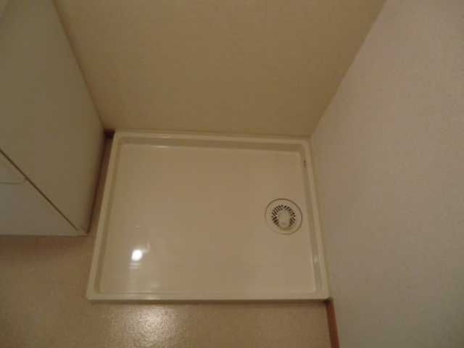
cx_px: 232
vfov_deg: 56.8
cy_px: 174
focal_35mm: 24
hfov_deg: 71.6
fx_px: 322
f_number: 3.2
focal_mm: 4.3
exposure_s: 1/60
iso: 500
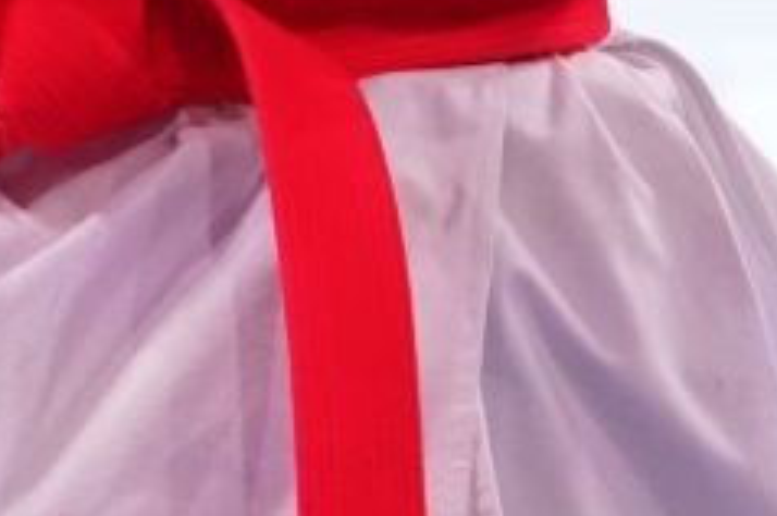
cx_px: -895
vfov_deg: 1.0
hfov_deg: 1.5
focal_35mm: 1394
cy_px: -549
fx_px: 30046
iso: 3200
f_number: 2.8
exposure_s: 1/1000
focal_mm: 184
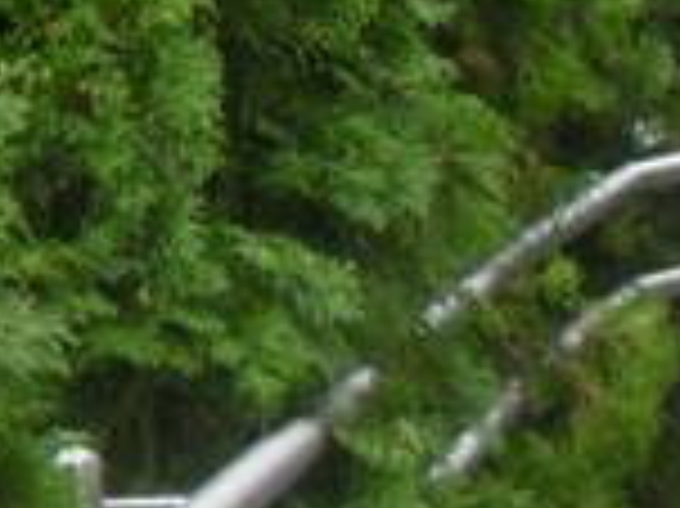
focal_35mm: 186
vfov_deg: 7.4
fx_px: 3651
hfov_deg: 10.1
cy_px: 1299
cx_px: 1198
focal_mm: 6.2
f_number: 2.8
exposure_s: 1/90
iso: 120
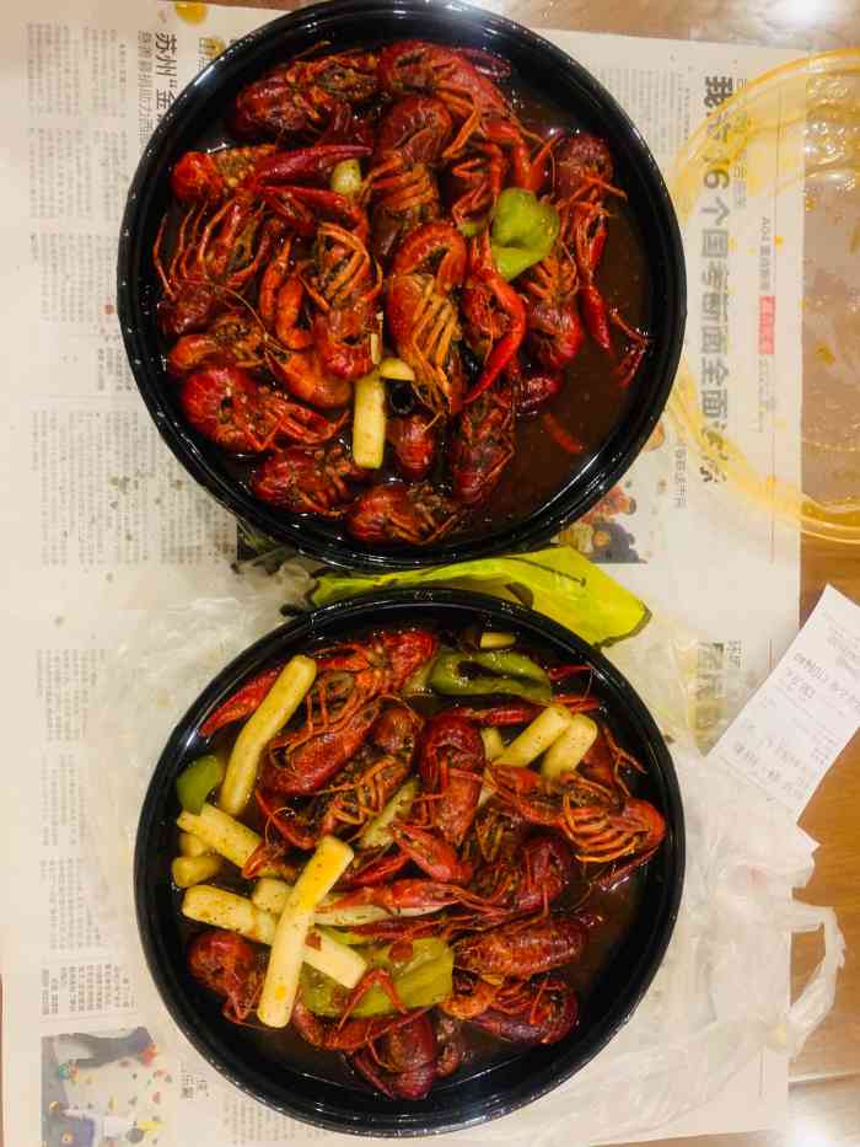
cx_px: 430
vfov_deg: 67.3
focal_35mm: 26
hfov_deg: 53.1
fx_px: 861
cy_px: 574
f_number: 1.8
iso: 320
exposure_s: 1/25
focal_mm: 4.25
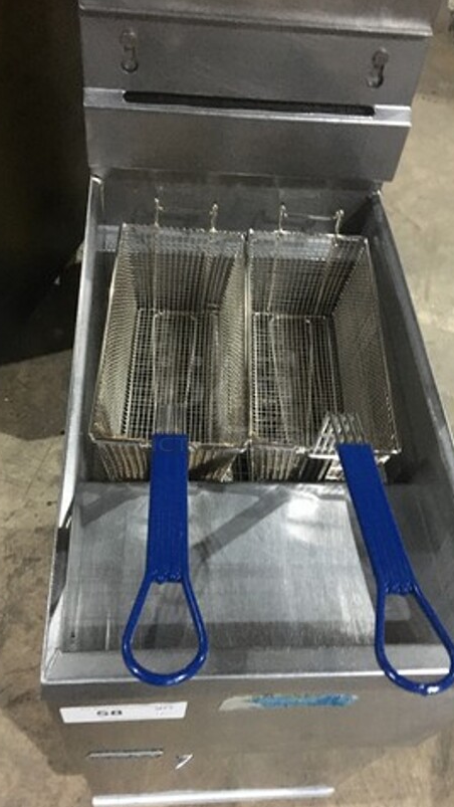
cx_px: 228
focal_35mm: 32
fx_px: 684
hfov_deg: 36.7
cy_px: 402
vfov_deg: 61.0
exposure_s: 1/15
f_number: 2.2
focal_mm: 4.15
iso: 320
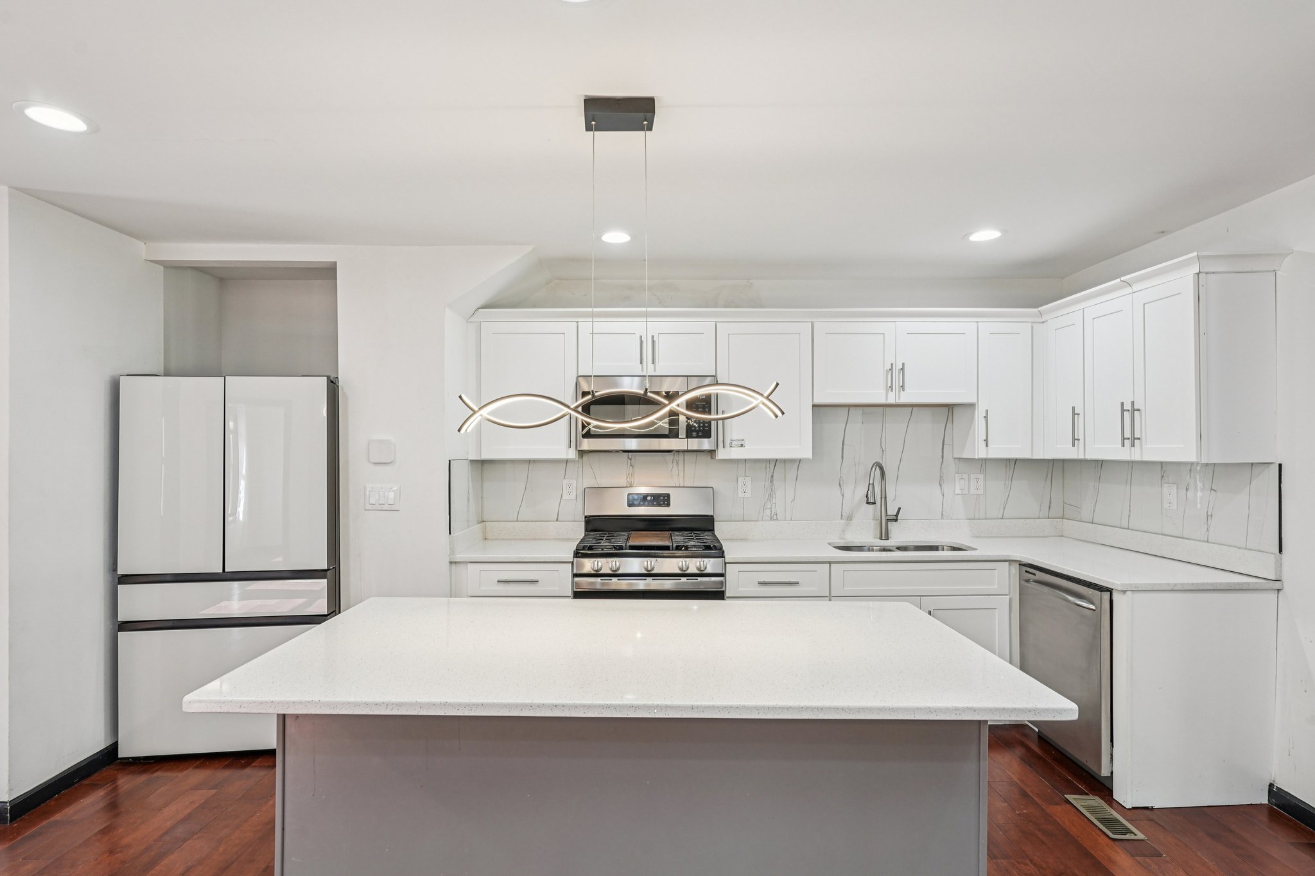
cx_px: 658
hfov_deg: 90.0
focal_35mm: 18
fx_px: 657
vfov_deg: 67.4
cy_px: 438
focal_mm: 18
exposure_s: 1/30
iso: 800
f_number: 8
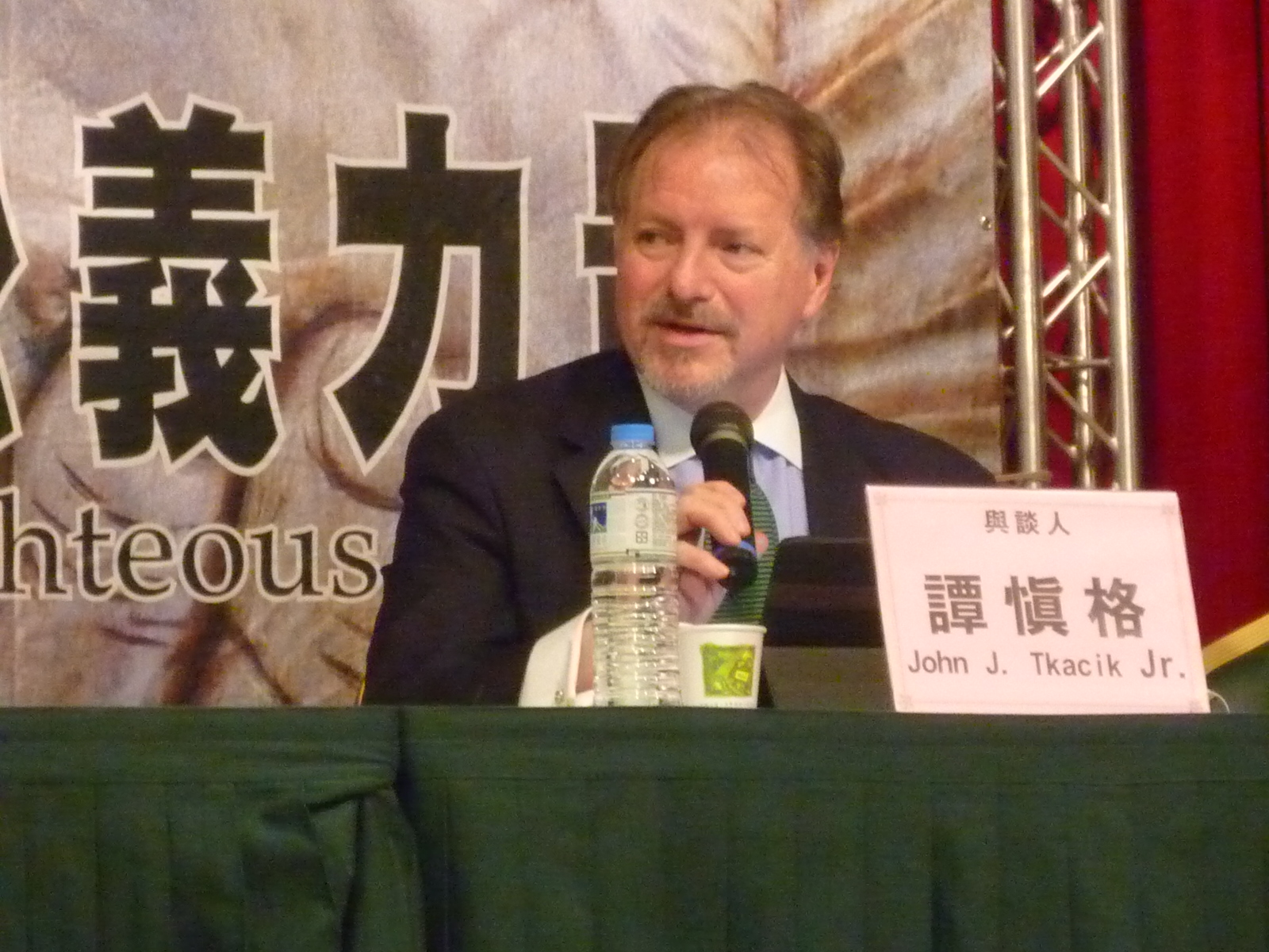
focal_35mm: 219
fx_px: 8028
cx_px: 634
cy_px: 476
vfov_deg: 6.8
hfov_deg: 9.0
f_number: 5.8
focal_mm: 19.9
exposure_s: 1/30
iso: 800
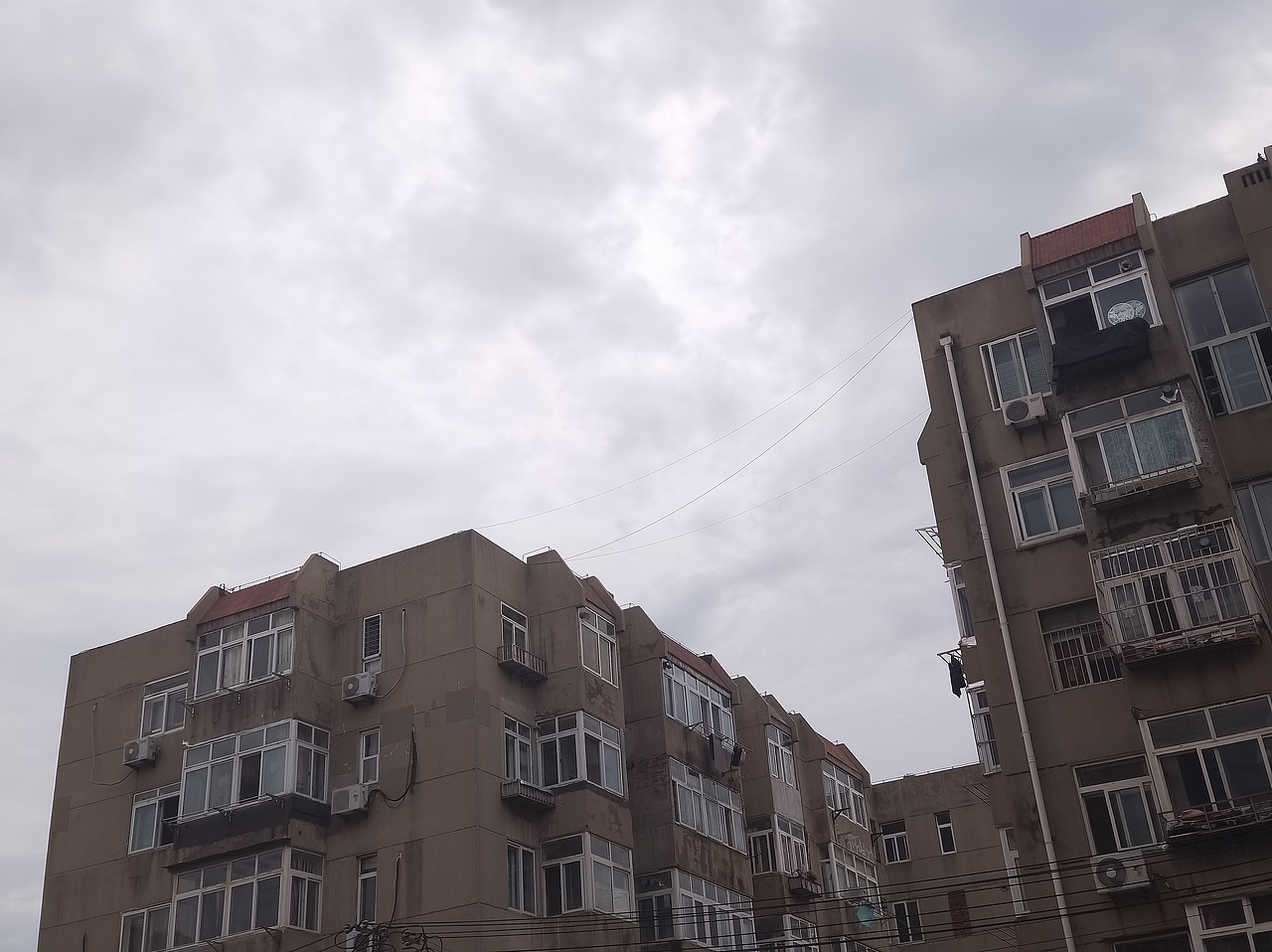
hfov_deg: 56.9
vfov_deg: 44.1
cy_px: 476
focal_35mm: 32
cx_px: 636
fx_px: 1175
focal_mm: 5.47
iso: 125
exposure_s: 1/832
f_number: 2.6
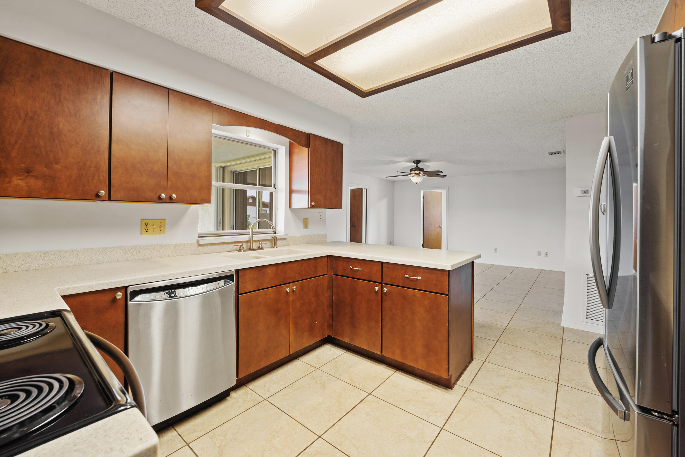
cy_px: 228
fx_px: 266
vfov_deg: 81.2
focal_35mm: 14
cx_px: 342
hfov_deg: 104.3
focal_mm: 14
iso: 250
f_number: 9
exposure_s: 1/2.5
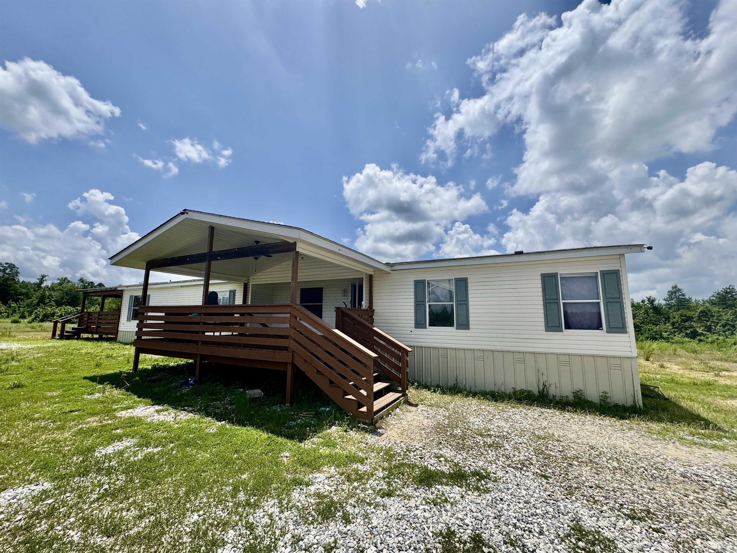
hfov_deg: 102.1
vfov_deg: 85.7
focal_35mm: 14
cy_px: 276
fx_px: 298
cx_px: 368
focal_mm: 2.22
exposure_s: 1/3717
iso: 50
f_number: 2.2
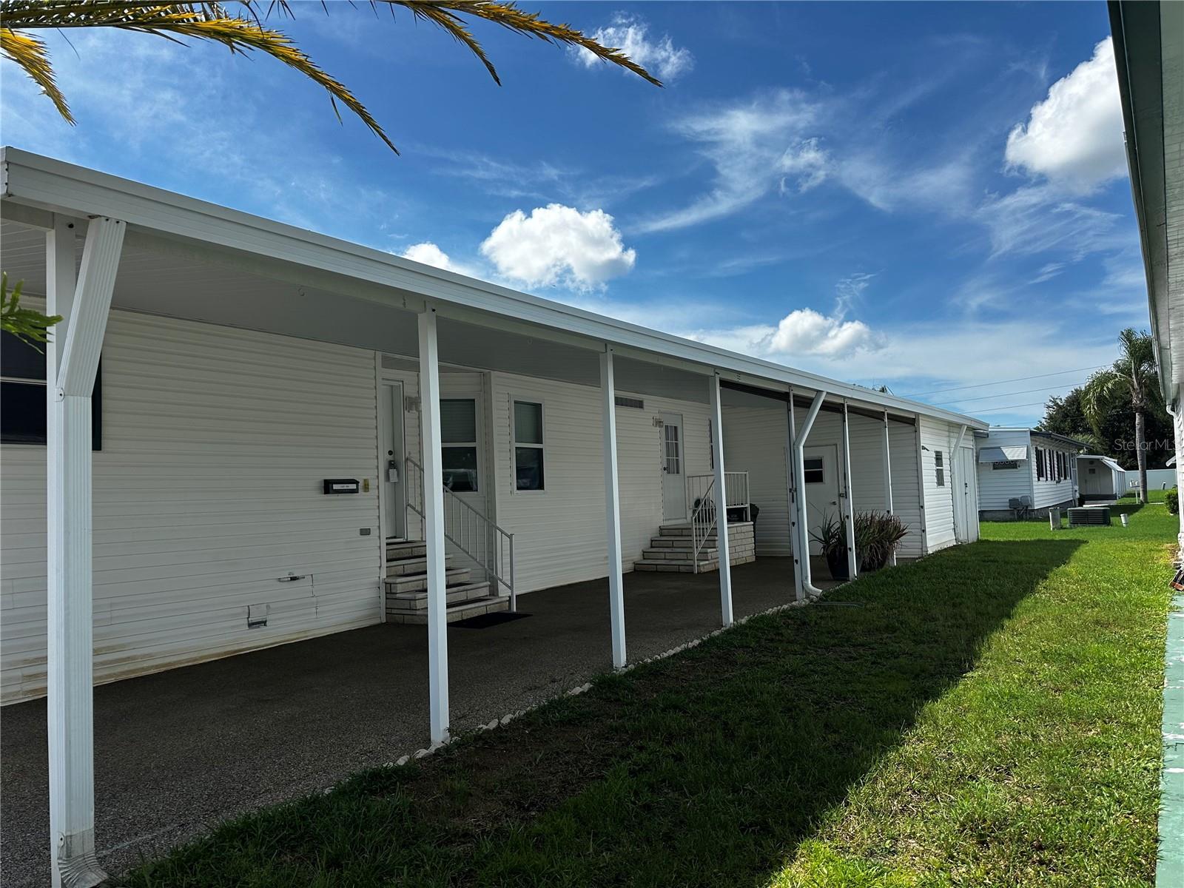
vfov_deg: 56.8
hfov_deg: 71.6
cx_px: 592
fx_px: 821
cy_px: 444
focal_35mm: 24
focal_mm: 6.86
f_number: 1.78
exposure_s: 1/5525
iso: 80
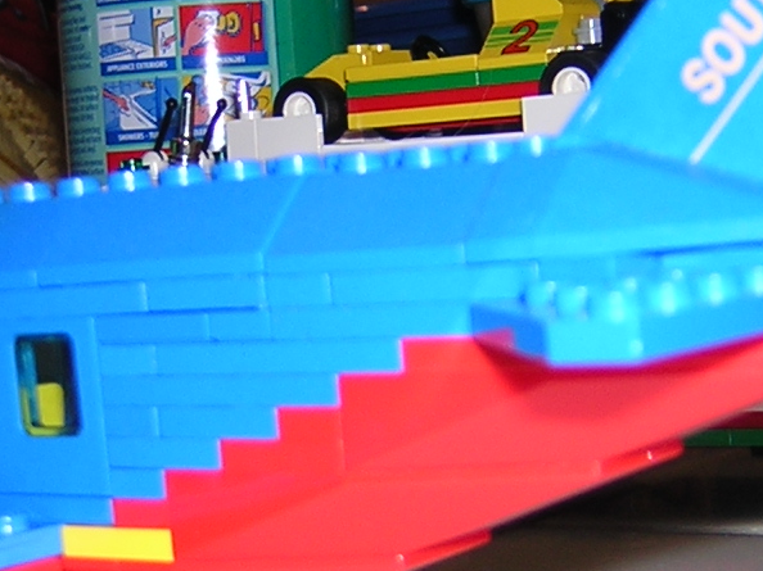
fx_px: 2137
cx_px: 360
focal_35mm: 97
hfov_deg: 20.2
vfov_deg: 15.2
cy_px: 320
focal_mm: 4.7
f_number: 2.6
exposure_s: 1/60.1
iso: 100
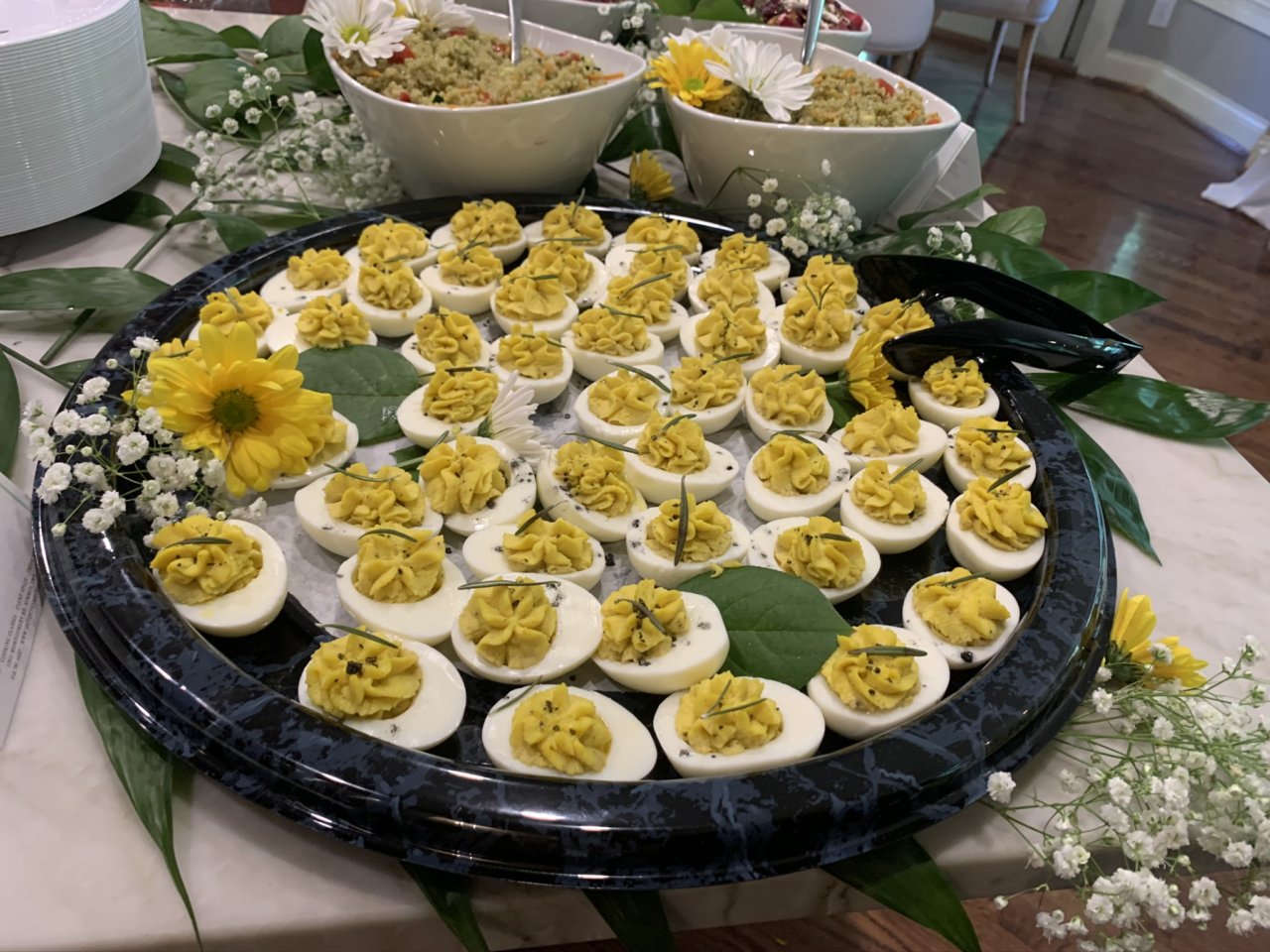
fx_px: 954
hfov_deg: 67.3
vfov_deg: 53.1
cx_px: 635
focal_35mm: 26
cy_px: 476
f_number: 1.8
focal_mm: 4.25
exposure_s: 1/60
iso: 200
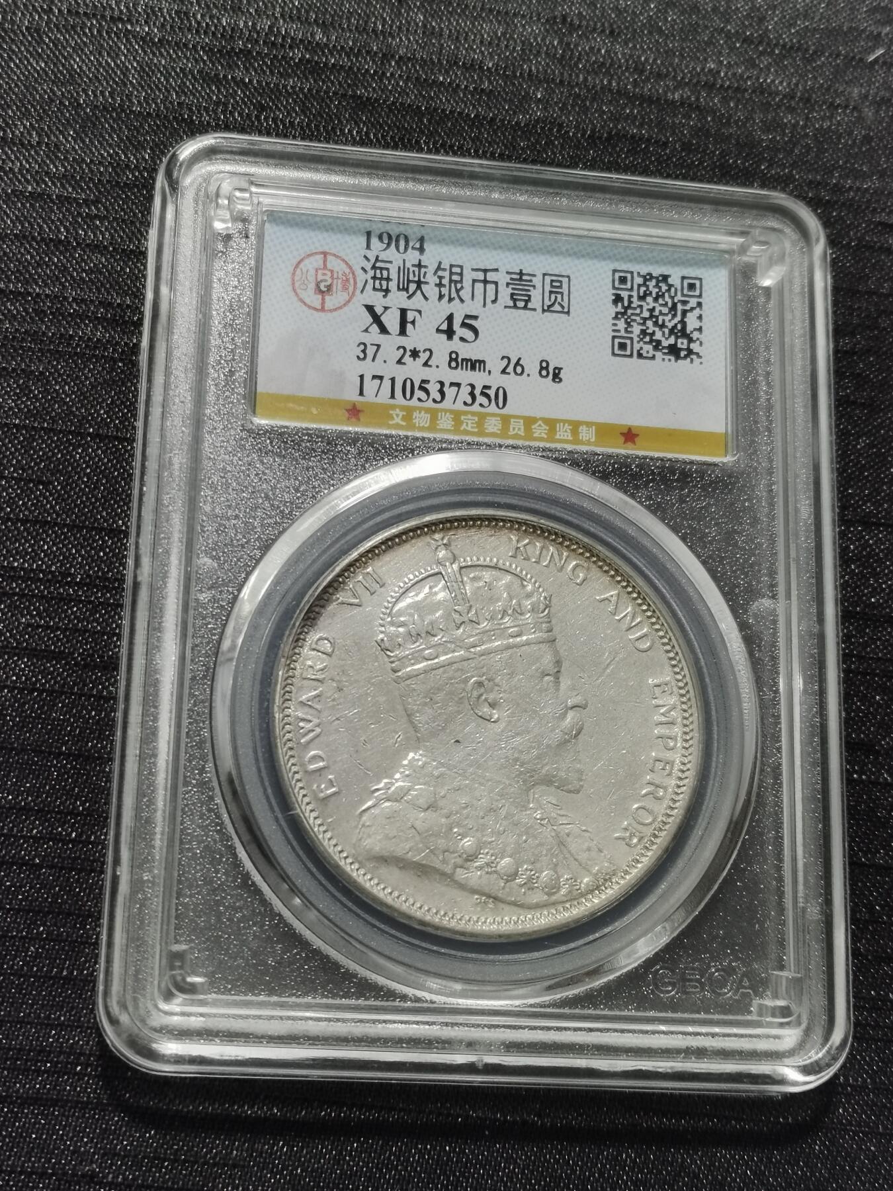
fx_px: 1892
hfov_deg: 26.6
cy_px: 596
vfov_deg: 34.9
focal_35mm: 55
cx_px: 446
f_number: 1.8
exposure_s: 1/100
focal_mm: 5.58
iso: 80
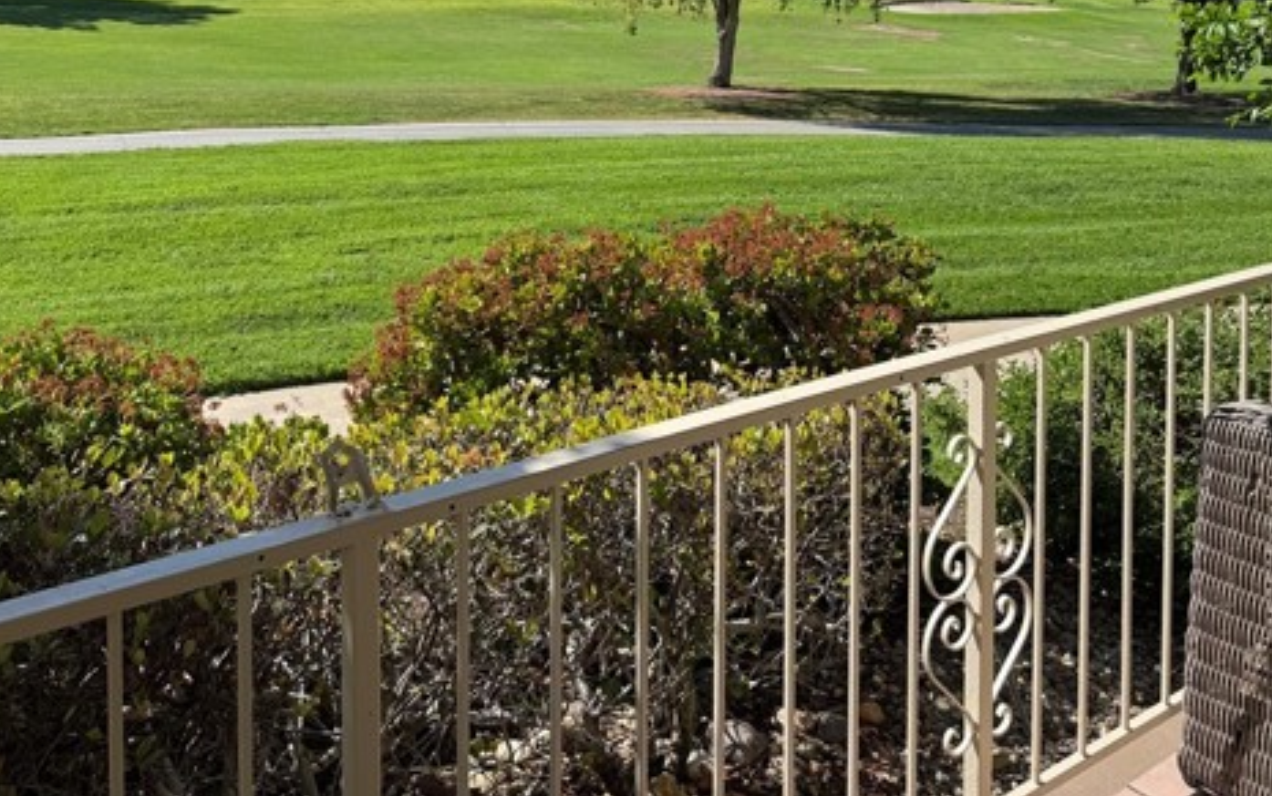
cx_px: 632
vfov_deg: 33.7
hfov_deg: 55.3
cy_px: 30
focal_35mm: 35
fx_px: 1214
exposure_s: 1/3021
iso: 80
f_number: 1.78
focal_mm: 6.76
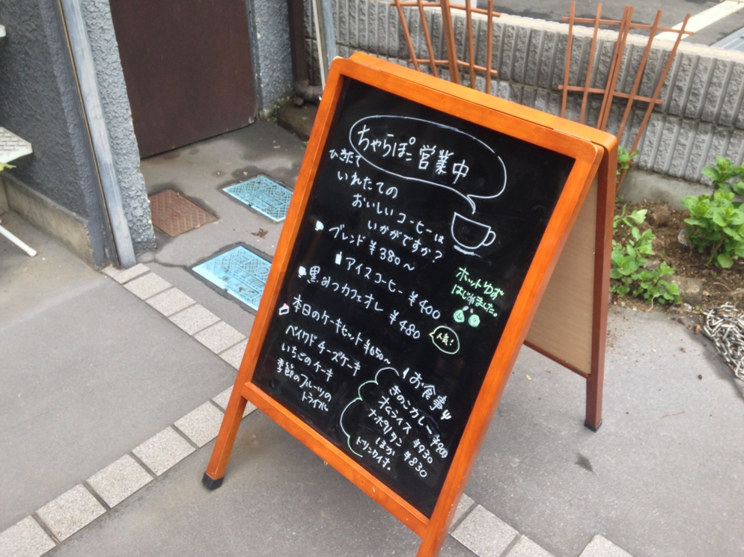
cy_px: 273
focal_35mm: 34
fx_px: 731
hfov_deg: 54.0
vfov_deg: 41.8
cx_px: 376
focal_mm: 4.12
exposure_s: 1/120
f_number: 2.4
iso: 80
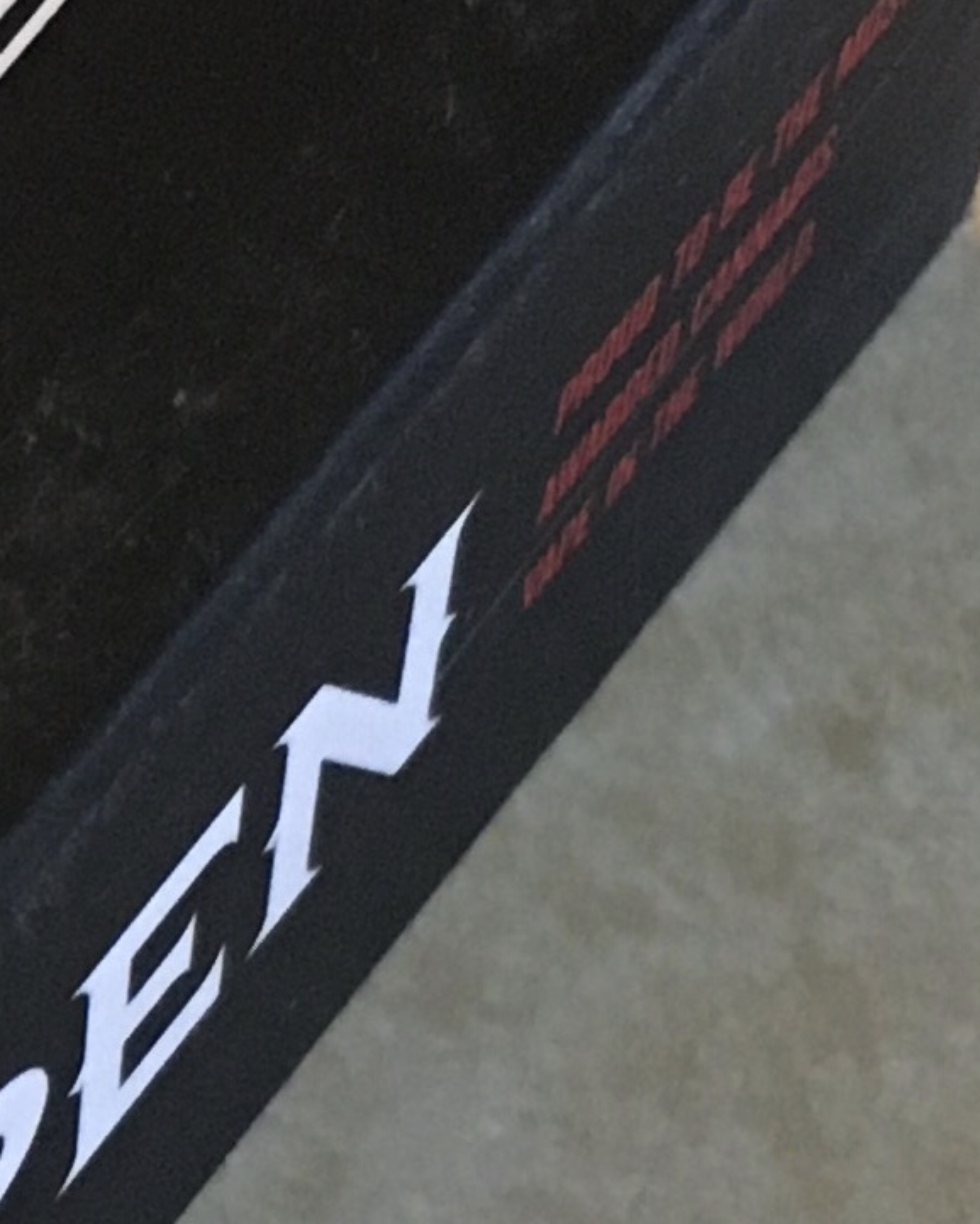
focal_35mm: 158
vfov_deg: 12.1
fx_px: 5726
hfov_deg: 9.1
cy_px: 1048
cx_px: -1129
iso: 200
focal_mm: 4.15
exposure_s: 1/17
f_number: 2.2
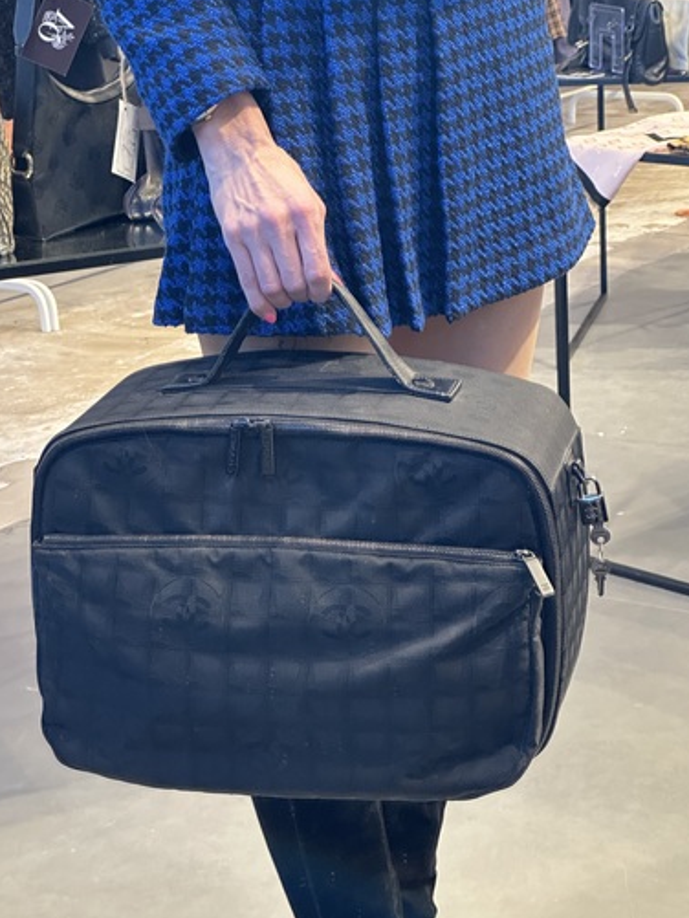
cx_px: 350
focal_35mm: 82
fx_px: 2175
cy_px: 482
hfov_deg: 18.0
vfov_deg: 23.8
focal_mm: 9
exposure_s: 1/60
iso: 320
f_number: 2.8
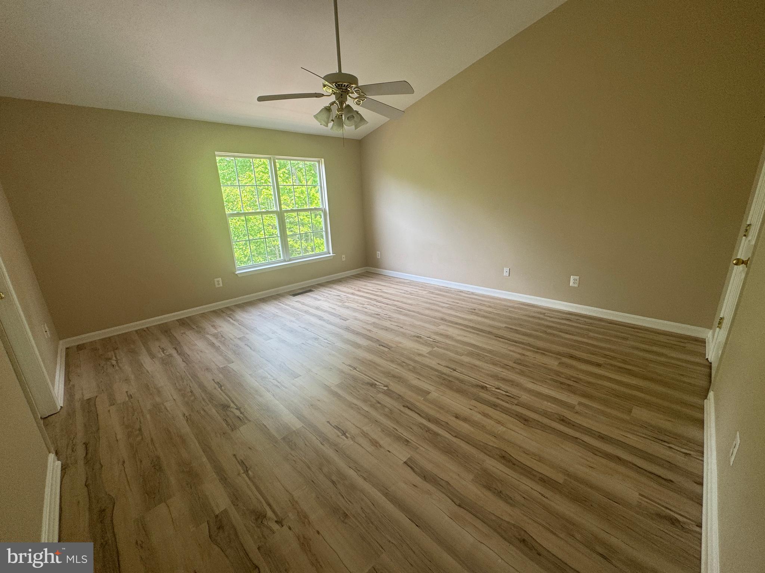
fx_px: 309
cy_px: 286
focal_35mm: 14
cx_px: 382
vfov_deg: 85.7
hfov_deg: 102.1
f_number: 2.2
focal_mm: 2.22
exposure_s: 1/99
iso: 64
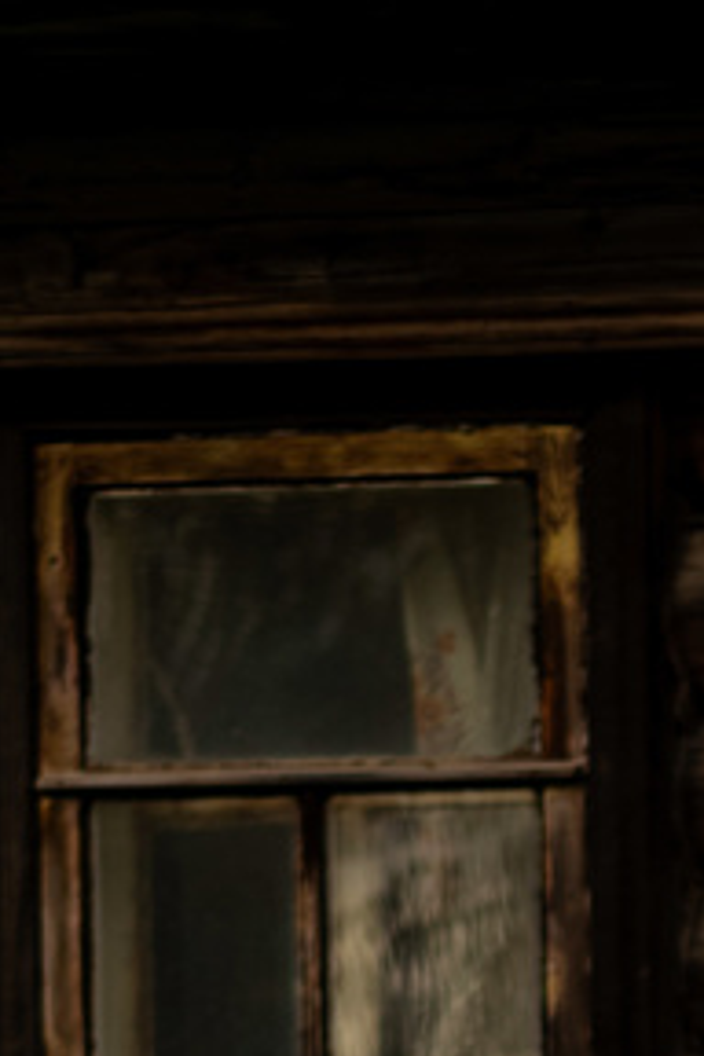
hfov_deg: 2.7
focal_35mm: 510
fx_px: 14959
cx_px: 1465
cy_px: 2057
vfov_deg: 4.0
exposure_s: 1/4000
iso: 100
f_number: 1.6
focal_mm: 105
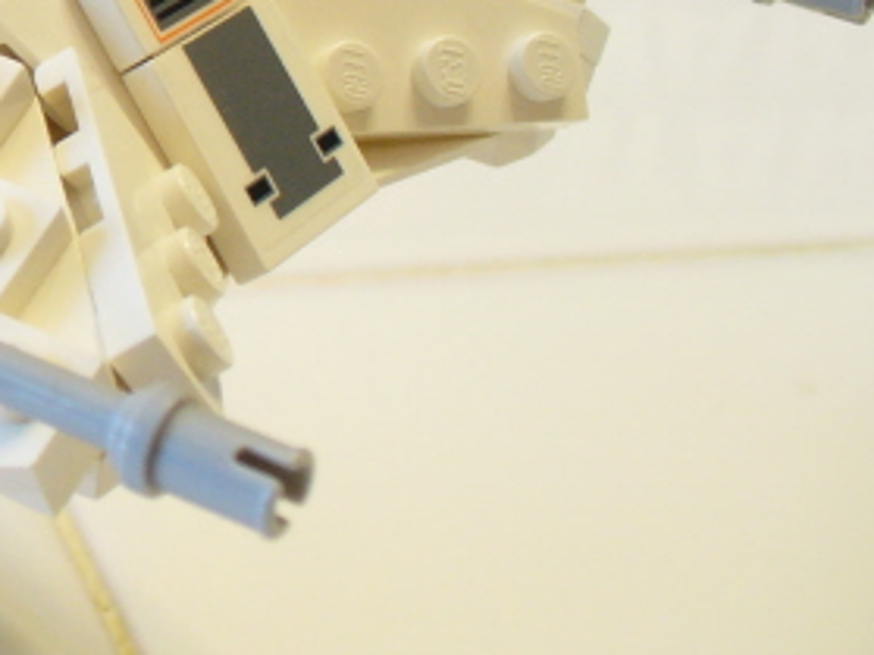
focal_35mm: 106
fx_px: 2675
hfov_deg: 17.3
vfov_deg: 13.6
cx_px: -310
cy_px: -81
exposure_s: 1/25
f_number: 2.8
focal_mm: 6.1
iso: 100
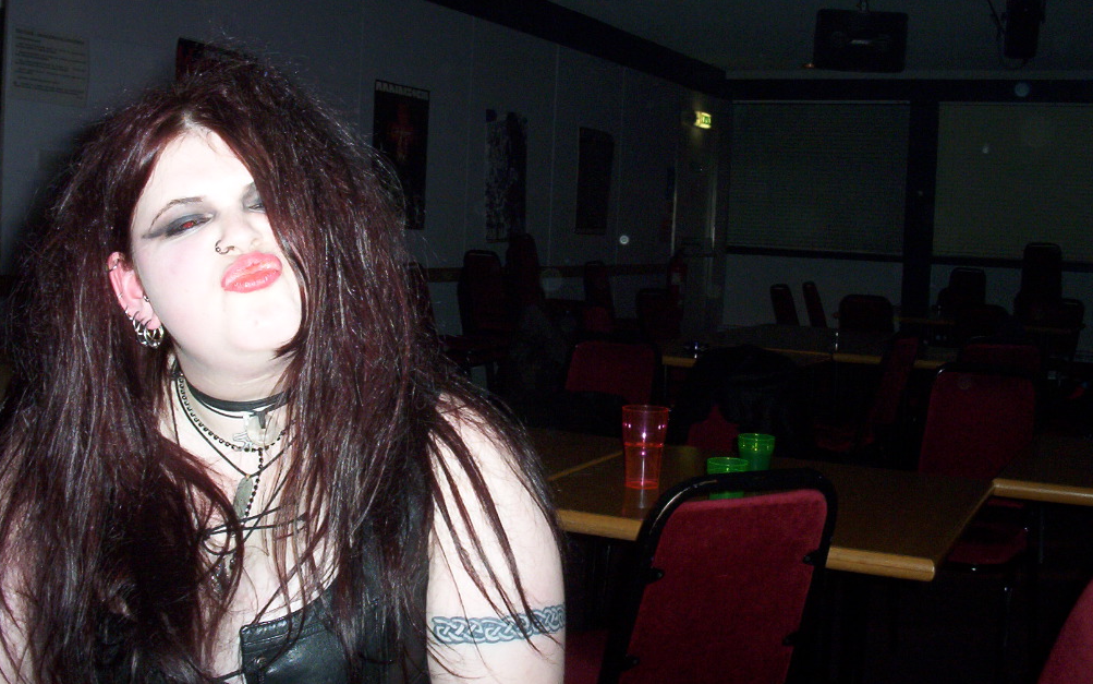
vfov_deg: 30.5
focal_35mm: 42
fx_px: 1251
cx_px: 549
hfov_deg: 47.2
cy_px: 302
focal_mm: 6
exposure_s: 1/30
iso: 140
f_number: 4.5
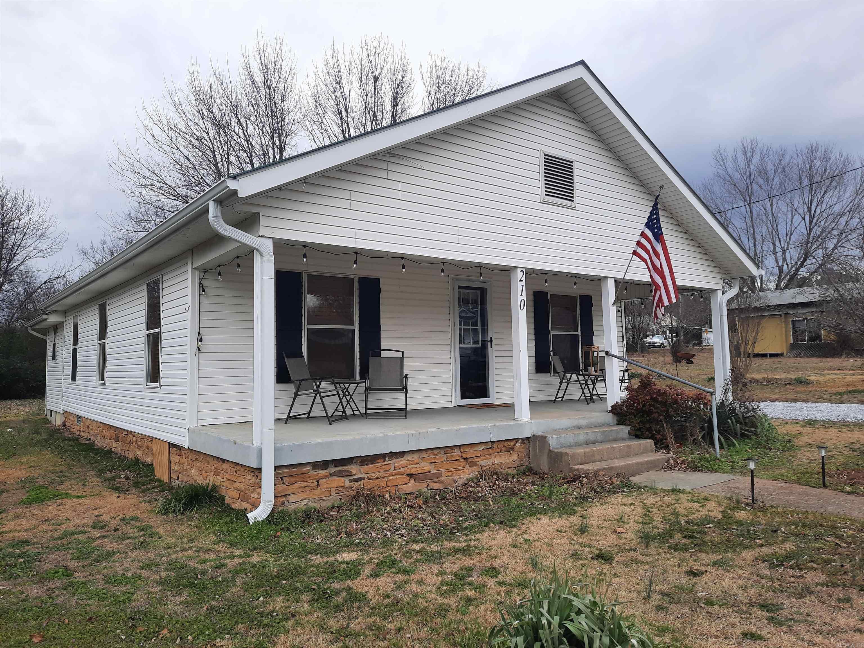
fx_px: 624
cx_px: 432
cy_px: 324
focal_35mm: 25
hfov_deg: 69.4
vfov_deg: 54.9
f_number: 2
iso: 32
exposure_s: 1/216
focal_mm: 4.6
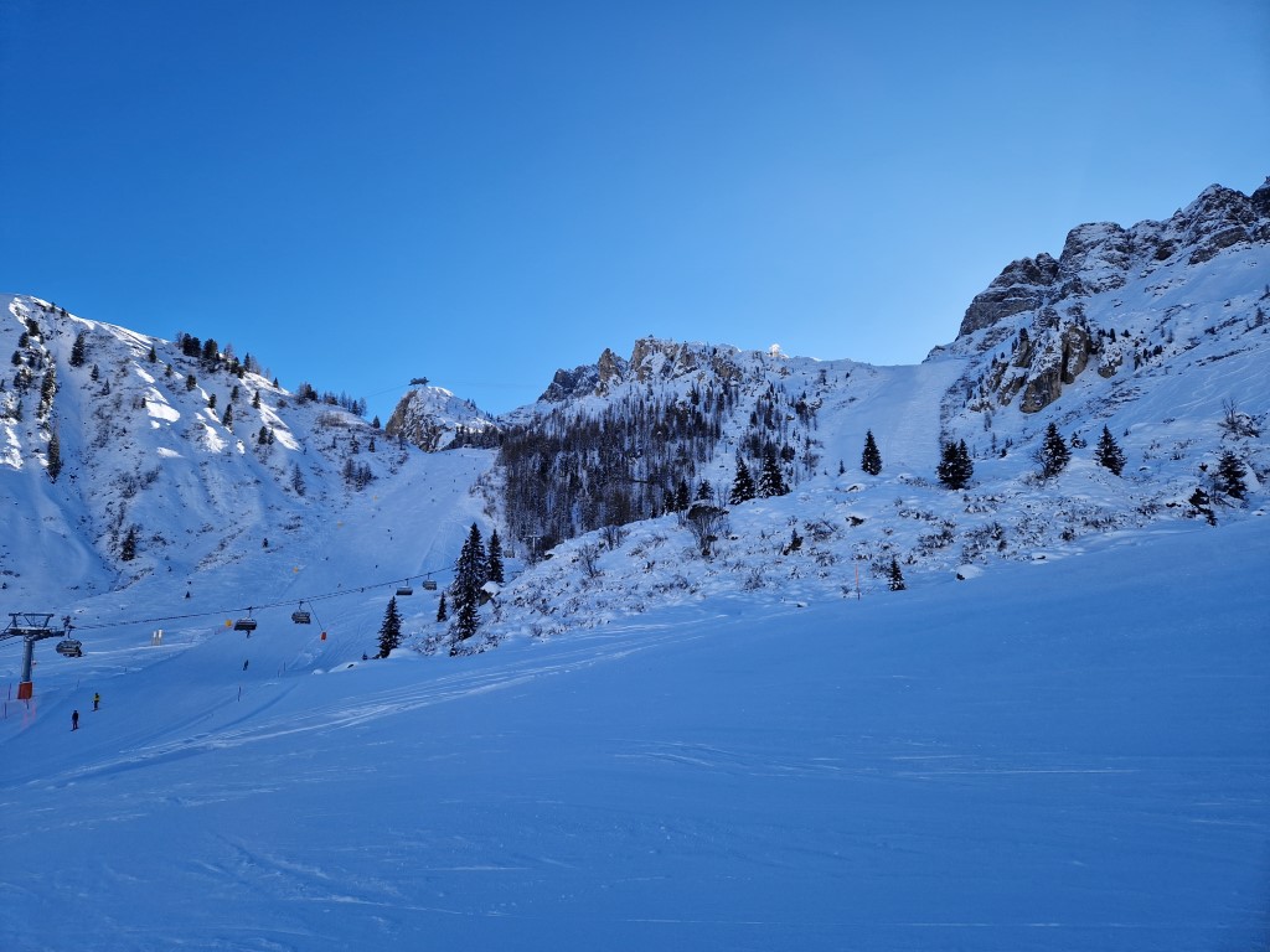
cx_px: 635
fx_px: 844
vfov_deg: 58.9
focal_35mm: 23
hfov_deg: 73.9
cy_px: 476
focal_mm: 5.4
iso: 50
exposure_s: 1/1364
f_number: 1.8
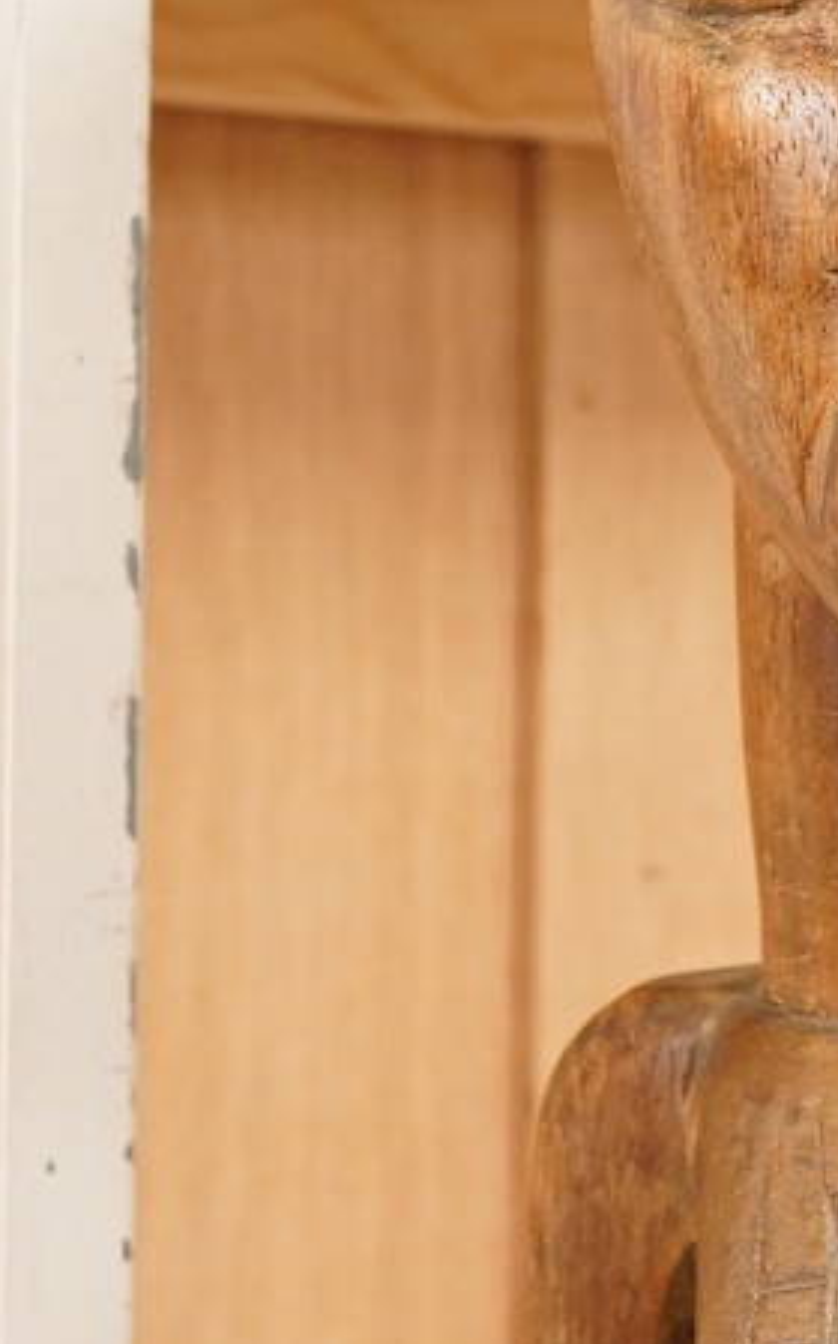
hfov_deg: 11.2
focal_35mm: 115
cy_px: 340
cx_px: 919
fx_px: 4209
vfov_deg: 18.0
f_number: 7.1
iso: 2500
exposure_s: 1/160
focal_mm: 30
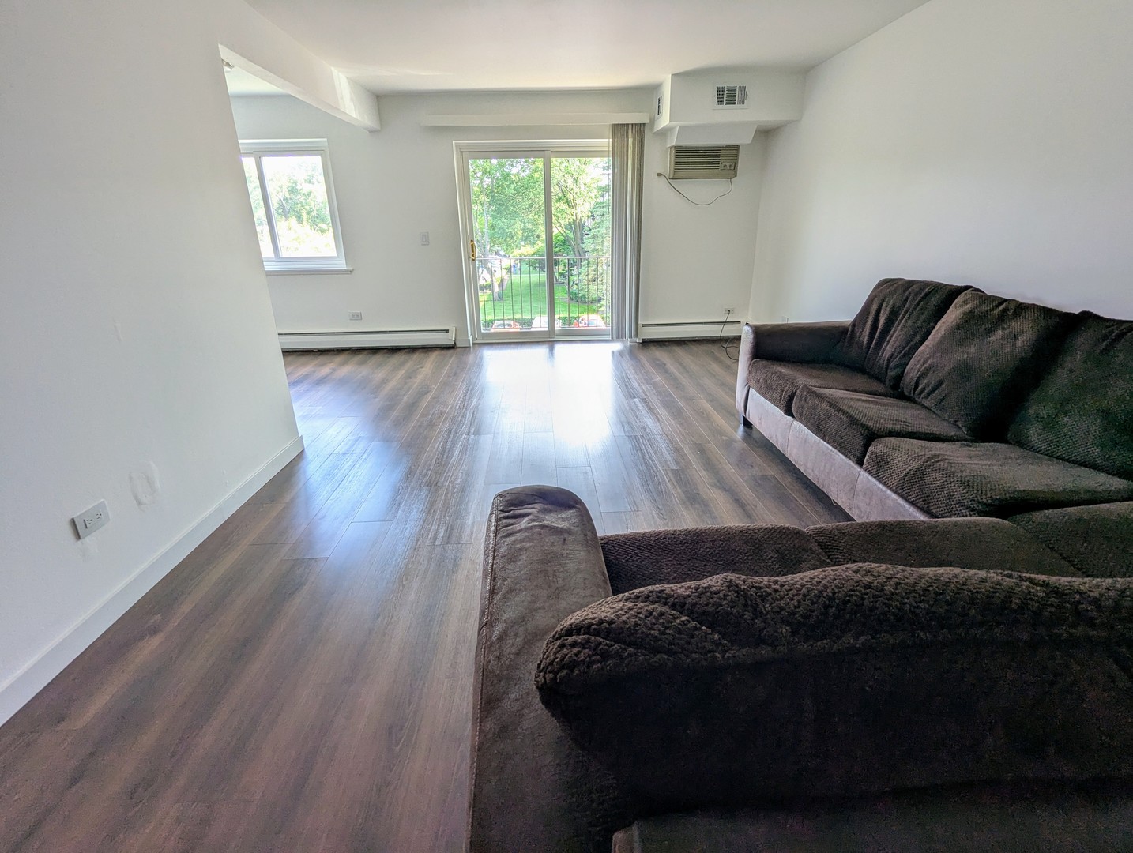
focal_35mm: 16
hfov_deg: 94.4
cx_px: 566
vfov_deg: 78.3
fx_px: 524
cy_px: 426
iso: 42
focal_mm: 2.35
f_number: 2.2
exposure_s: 1/26.3
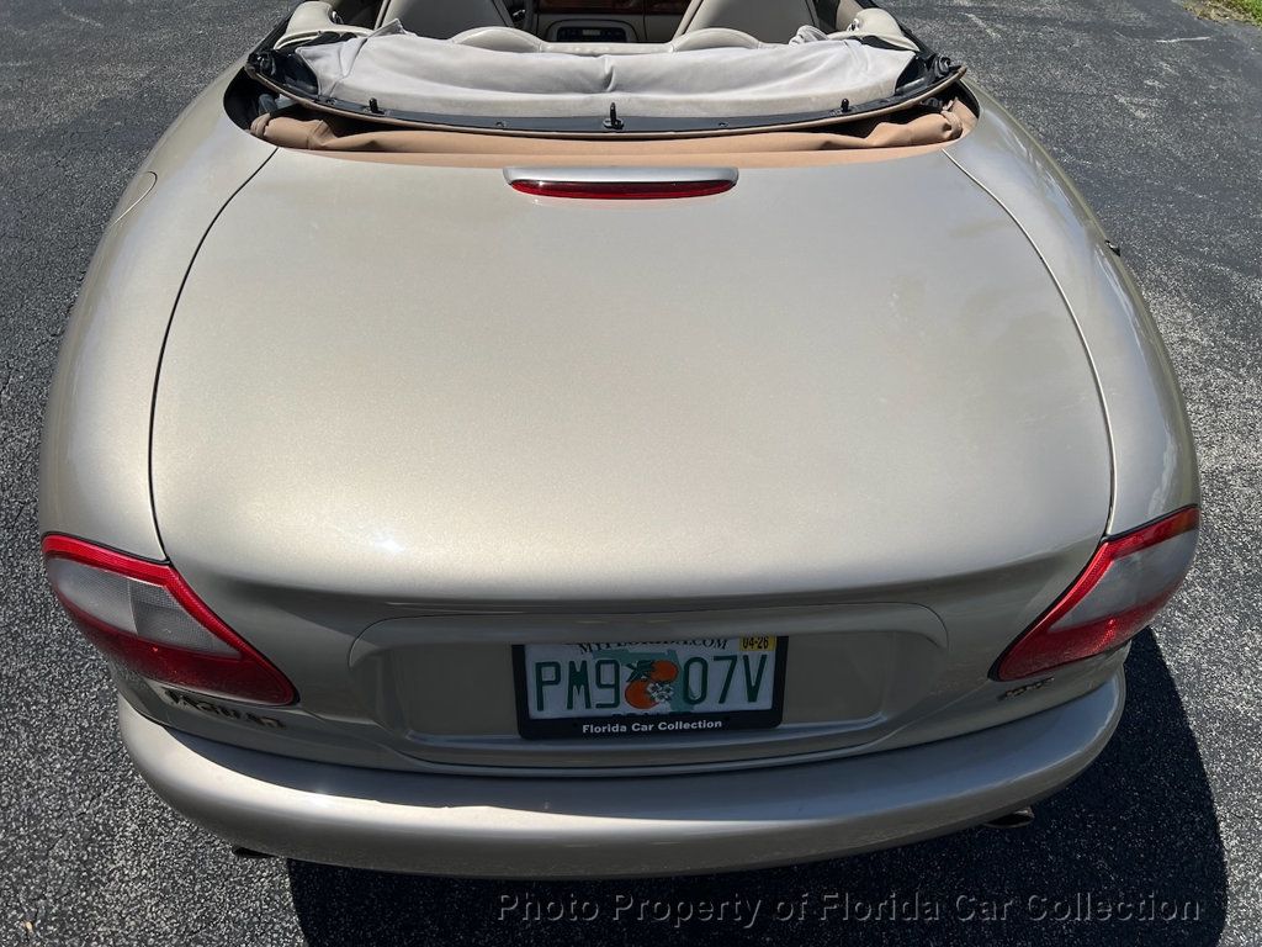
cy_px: 474
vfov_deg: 53.1
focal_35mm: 26
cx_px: 631
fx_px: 948
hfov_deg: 67.3
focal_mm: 5.7
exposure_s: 1/12658
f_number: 1.5
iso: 50
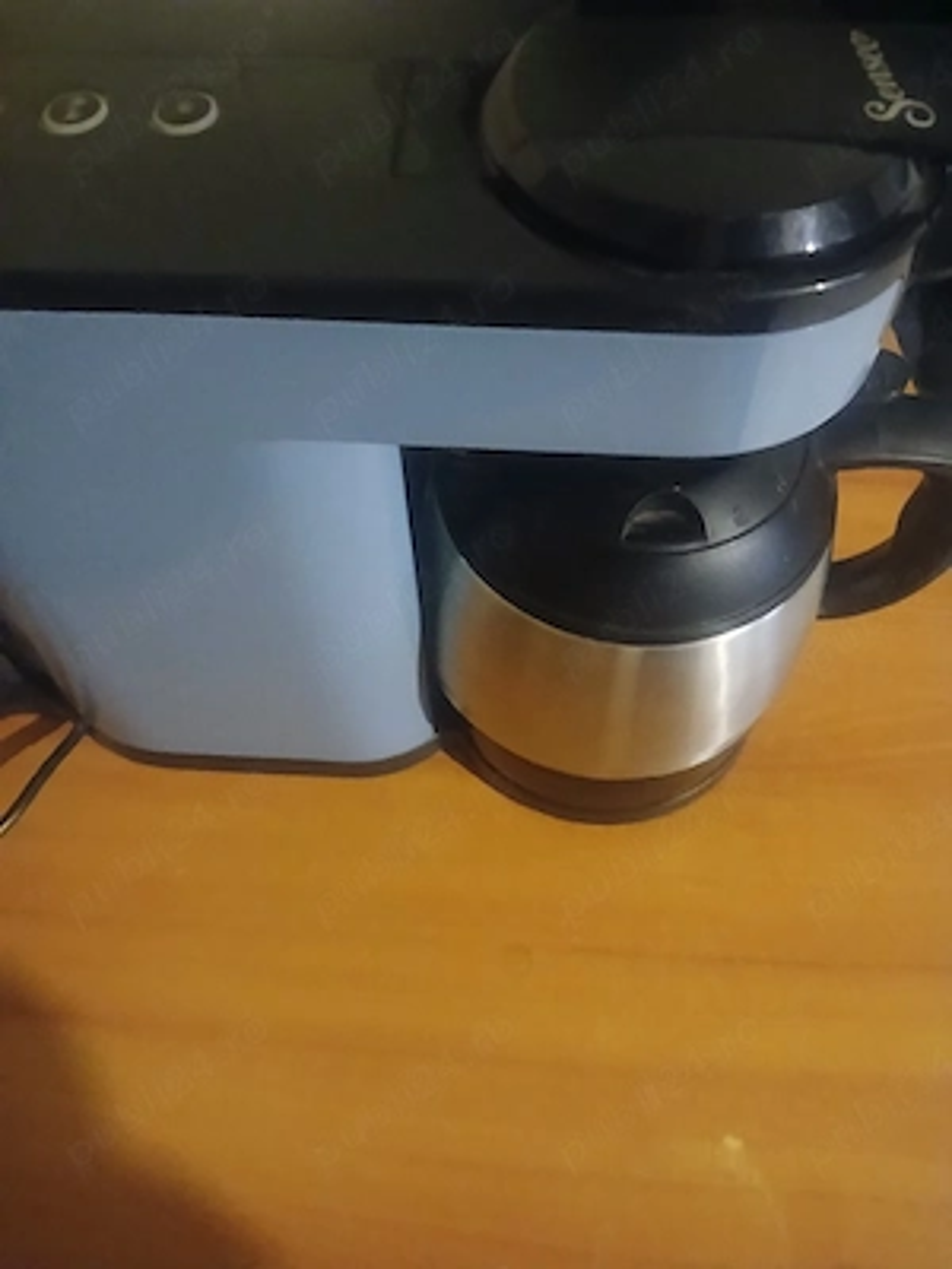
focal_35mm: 26
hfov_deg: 53.1
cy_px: 634
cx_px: 476
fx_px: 953
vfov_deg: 67.3
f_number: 1.8
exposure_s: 1/10
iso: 2500
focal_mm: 3.98
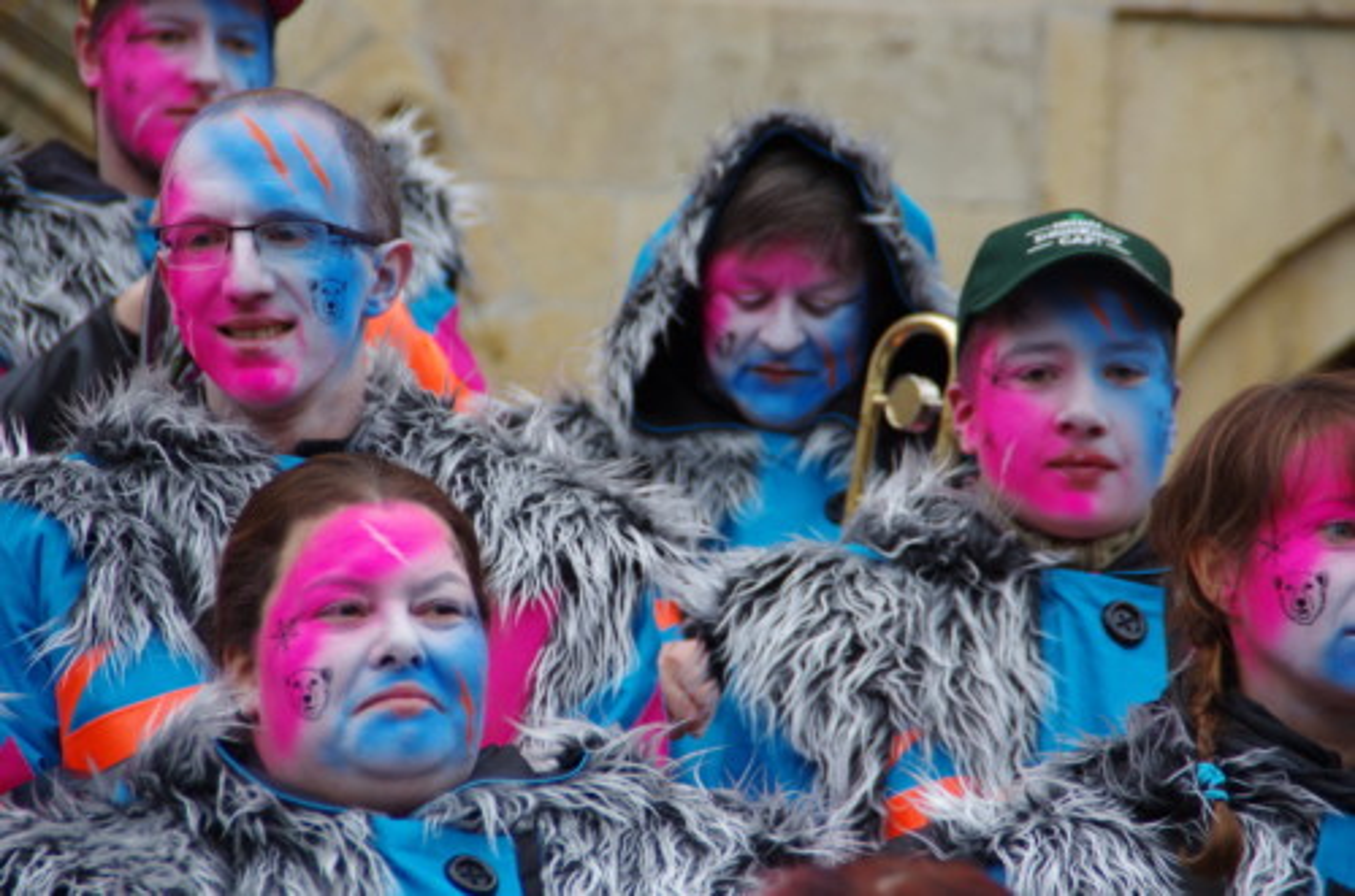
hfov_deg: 6.9
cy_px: 448
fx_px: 11267
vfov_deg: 4.6
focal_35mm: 300
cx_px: 678
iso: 800
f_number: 6.3
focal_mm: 200
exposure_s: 1/250
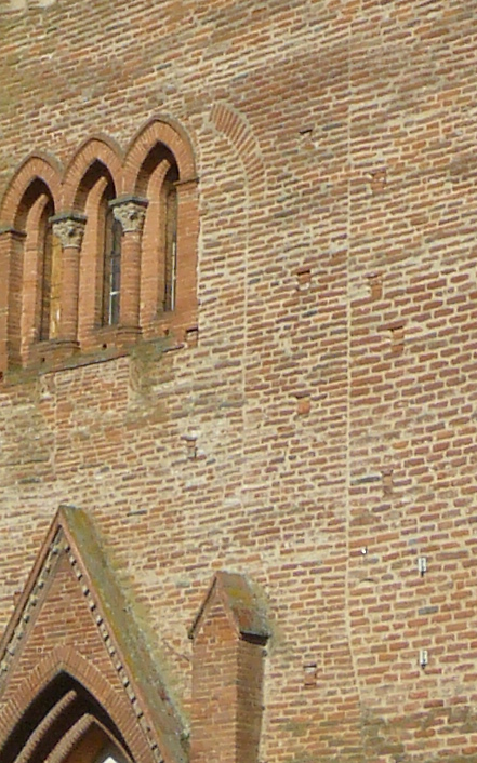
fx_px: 3454
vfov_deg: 12.4
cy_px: -86
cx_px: 34
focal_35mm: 166
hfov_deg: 7.9
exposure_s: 1/400
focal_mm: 6
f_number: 6.3
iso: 100
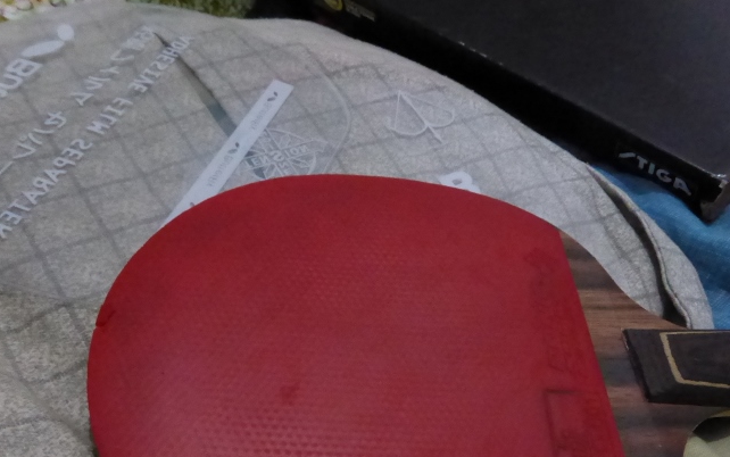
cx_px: 384
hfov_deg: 58.1
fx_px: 657
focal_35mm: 33
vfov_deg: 38.1
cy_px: 286
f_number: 3.3
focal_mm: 4.3
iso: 1600
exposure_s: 1/15
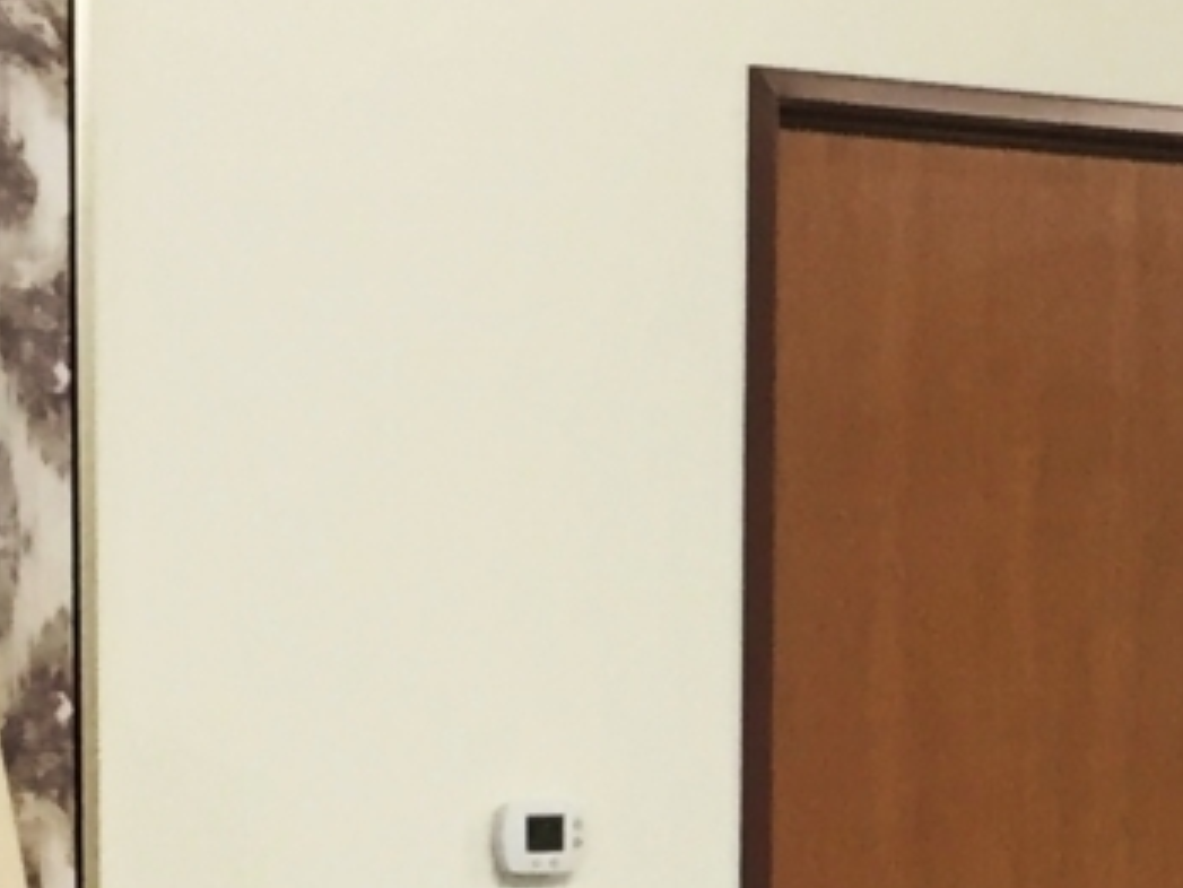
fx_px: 5846
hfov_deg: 11.0
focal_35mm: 171
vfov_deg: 8.6
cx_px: 1861
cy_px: 1064
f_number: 2.2
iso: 100
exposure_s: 1/30
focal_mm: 4.15
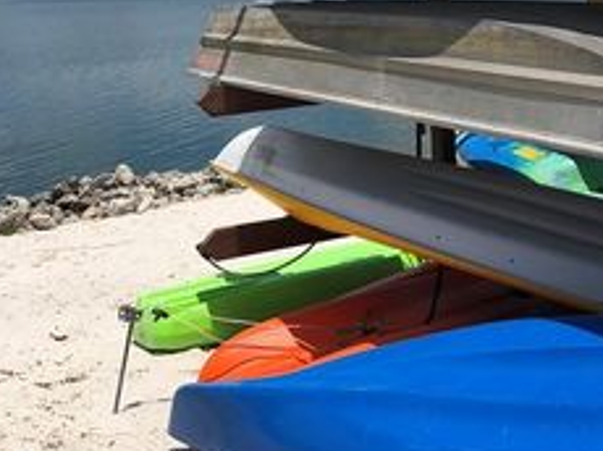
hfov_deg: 31.5
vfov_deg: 23.1
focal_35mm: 61
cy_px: 14
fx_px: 1061
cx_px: 393
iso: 20
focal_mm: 3.99
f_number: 1.8
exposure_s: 1/3745
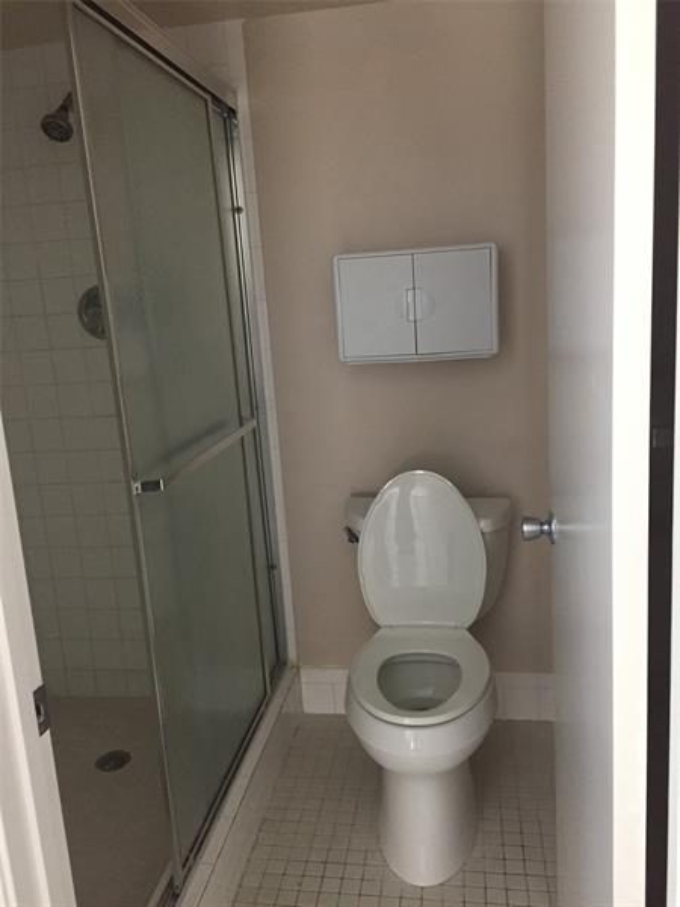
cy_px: 454
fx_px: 760
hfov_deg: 48.2
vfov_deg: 61.7
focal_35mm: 29
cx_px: 340
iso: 250
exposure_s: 1/30
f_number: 2.2
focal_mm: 4.15
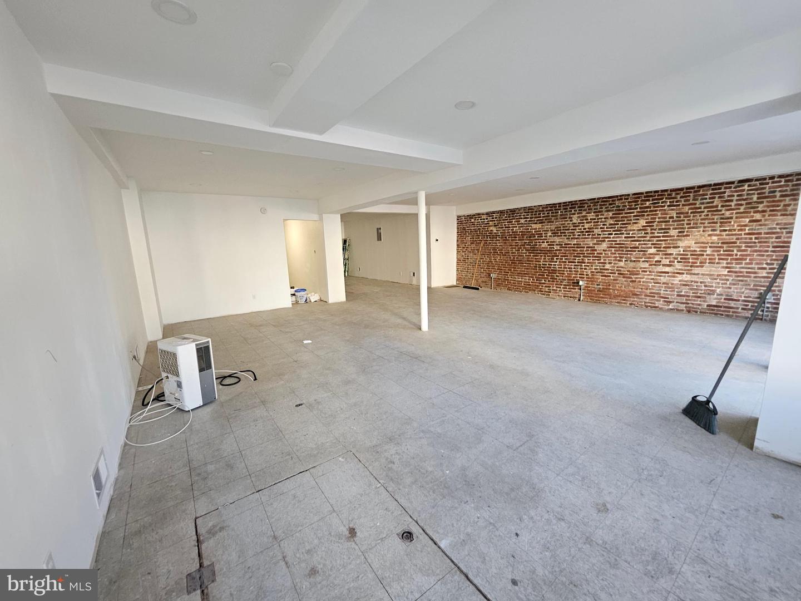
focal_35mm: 13
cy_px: 300
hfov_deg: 106.2
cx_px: 400
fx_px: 301
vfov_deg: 89.9
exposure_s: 1/60
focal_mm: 1.74
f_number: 2.2
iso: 160
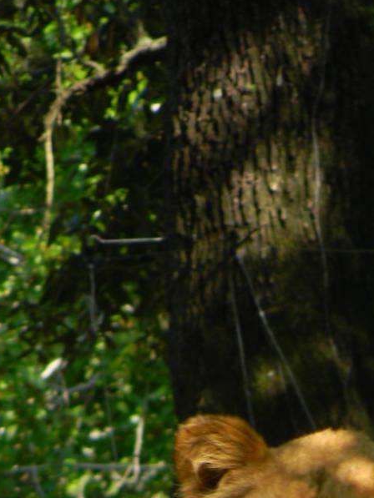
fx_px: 15970
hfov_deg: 1.3
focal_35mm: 1109
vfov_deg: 1.8
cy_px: 611
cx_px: 198
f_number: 5.4
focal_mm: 75
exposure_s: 1/106
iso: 80
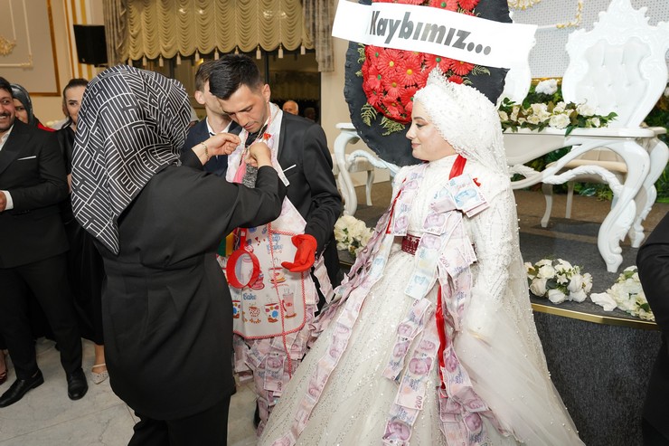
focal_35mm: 27
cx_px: 334
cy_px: 223
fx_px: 494
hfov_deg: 68.2
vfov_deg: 48.5
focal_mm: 26.6
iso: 2000
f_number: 4.5
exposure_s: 1/160
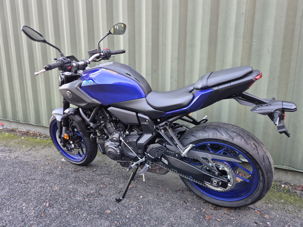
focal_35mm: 23
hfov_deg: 73.9
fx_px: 201
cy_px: 114
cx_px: 152
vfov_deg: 58.9
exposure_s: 1/100
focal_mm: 5.4
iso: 320
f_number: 1.8
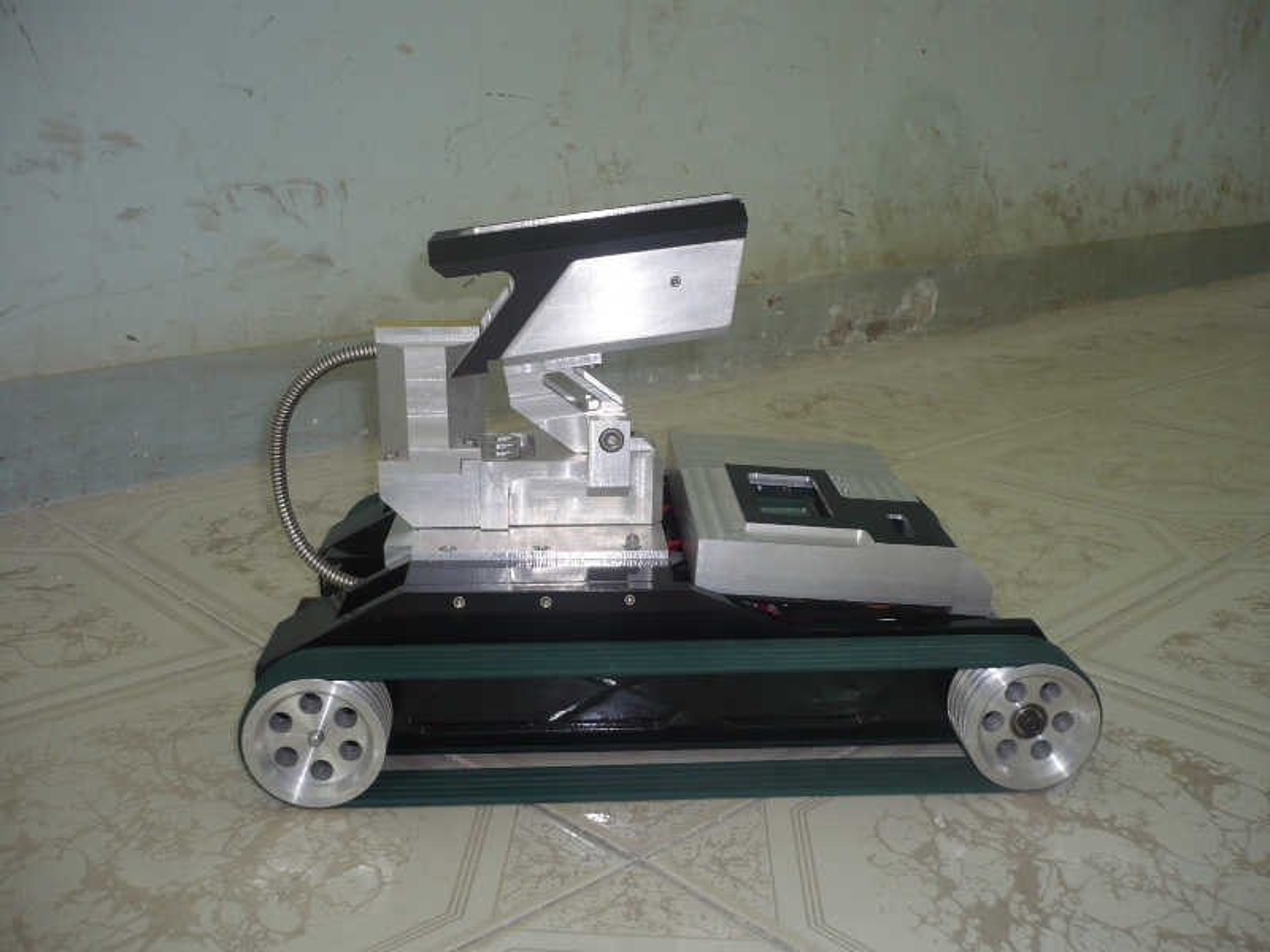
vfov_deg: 40.7
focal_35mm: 35
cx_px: 635
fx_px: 1284
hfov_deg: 52.6
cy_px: 476
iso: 100
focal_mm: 5.8
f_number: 2.8
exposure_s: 1/30
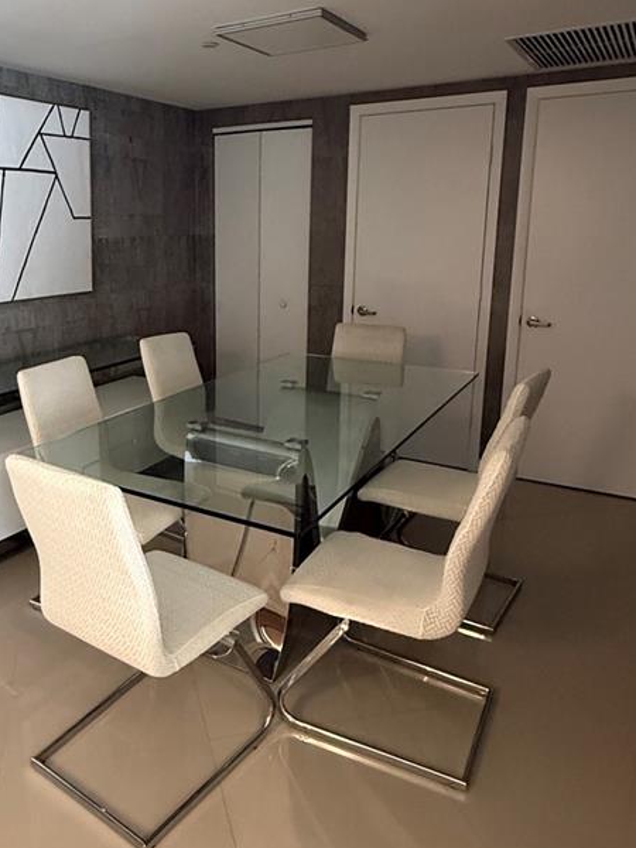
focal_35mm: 28
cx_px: 202
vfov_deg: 63.1
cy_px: 360
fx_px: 686
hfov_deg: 48.7
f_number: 2.2
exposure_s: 1/60
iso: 800
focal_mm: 2.22
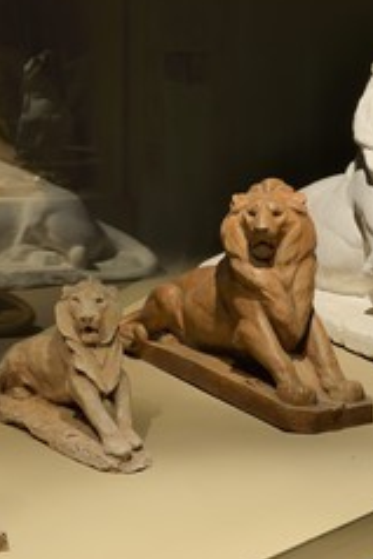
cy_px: 258
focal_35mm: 67
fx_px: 1040
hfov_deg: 20.1
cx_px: 75
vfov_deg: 30.0
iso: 200
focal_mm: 38
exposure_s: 1/4
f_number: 10
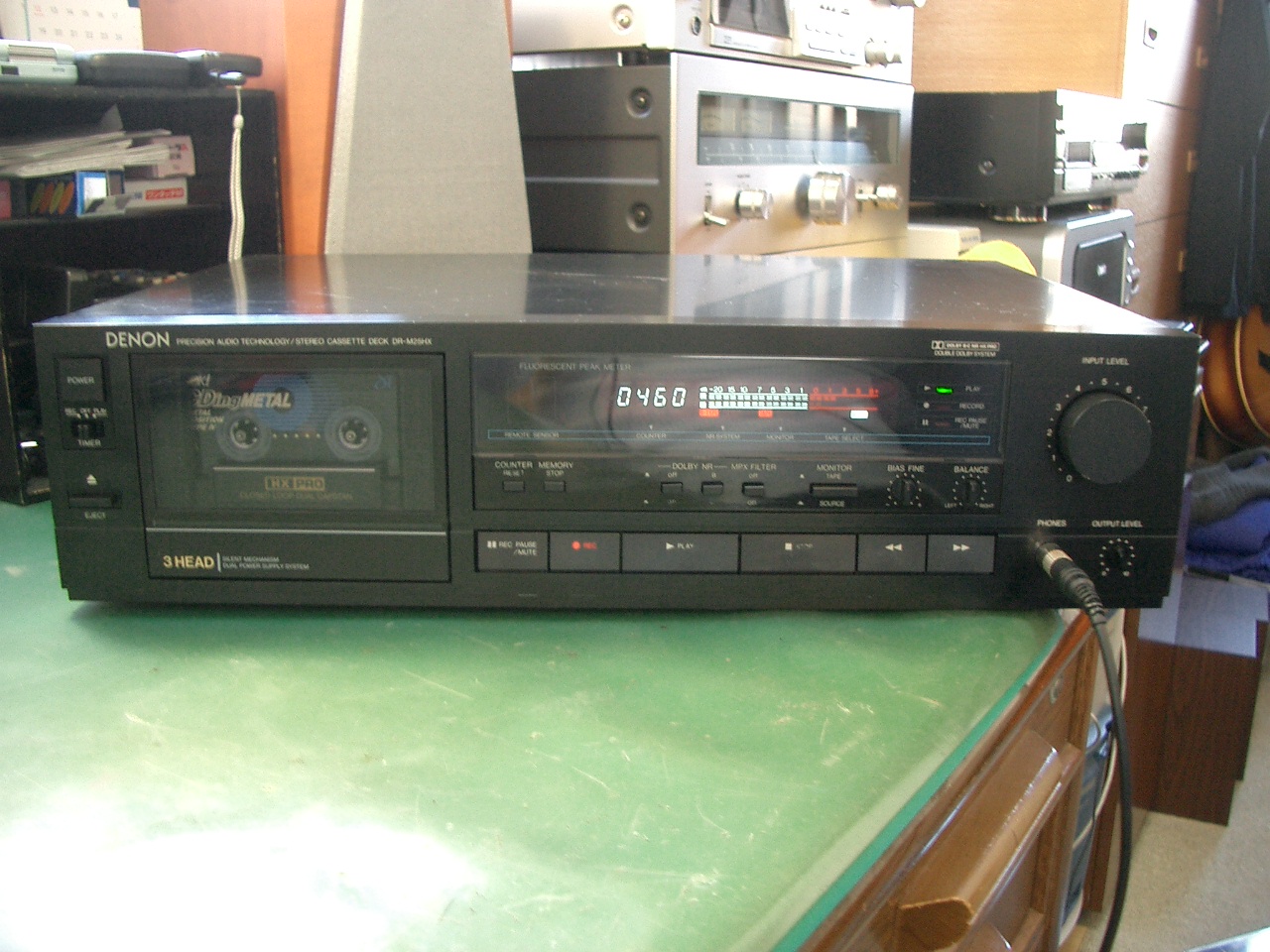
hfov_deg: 52.6
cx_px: 635
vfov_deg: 40.7
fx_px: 1284
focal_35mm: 35
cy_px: 476
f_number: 2.6
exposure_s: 1/10
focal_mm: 5.8
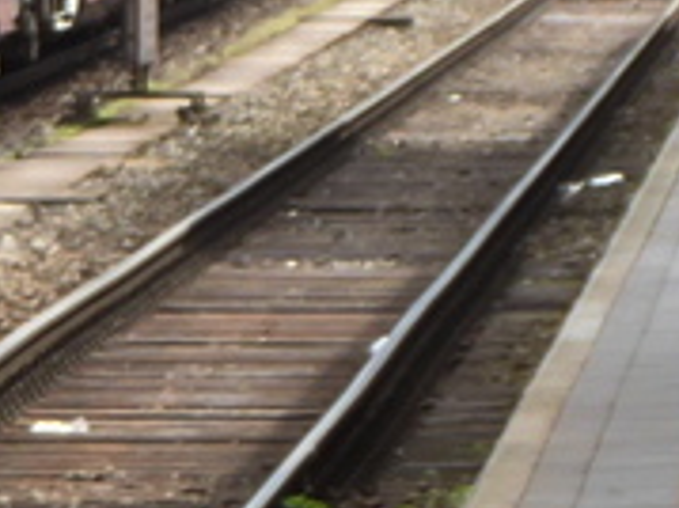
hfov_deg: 2.0
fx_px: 19739
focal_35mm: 1007
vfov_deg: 1.5
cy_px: -307
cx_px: -1187
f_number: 5.3
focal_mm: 24.2
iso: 100
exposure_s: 1/60
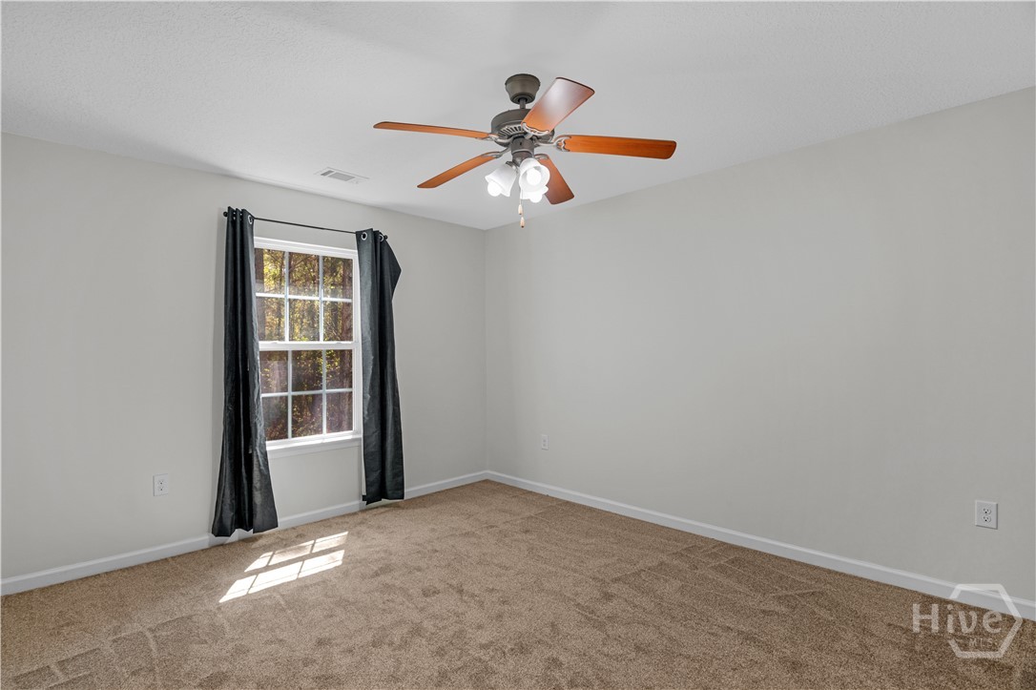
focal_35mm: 16
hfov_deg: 95.0
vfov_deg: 72.0
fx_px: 475
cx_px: 518
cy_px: 345
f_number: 7.1
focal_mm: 11
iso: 250
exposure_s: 1/13
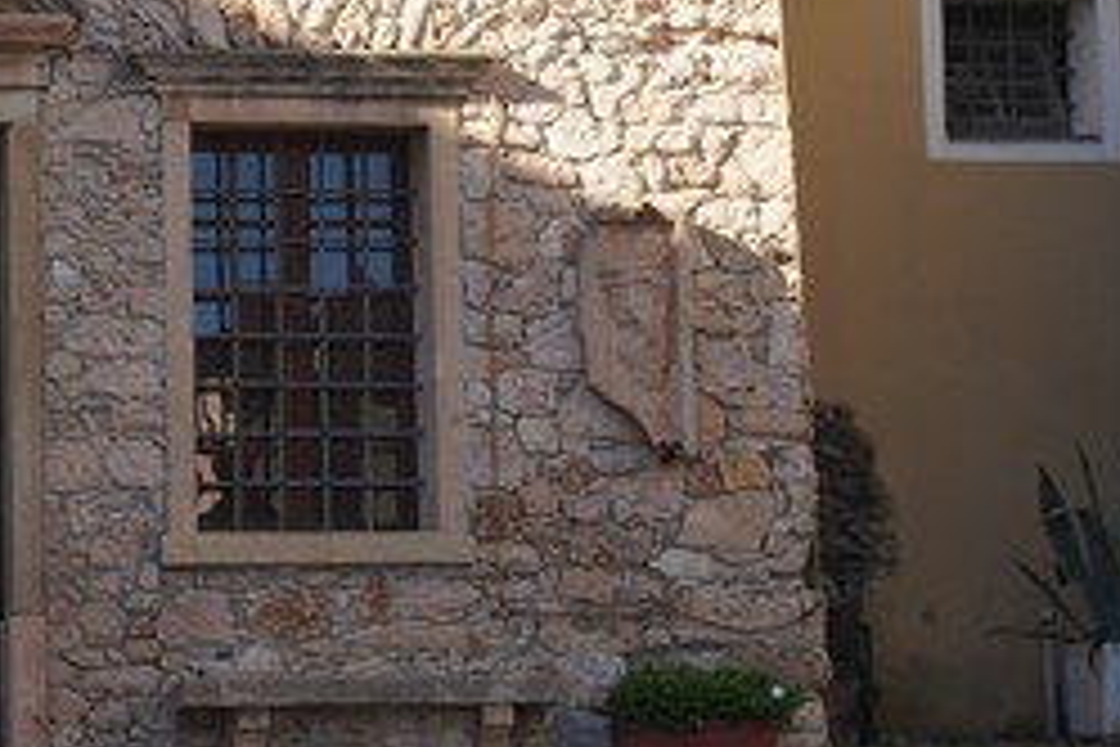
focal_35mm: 193
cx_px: 315
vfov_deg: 7.1
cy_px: 72
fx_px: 6004
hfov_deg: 10.6
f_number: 8
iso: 100
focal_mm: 40
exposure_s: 1/100
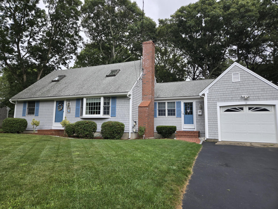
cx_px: 139
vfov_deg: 58.9
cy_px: 104
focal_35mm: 23
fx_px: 185
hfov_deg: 73.9
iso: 80
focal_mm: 5.4
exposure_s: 1/1000
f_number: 1.8
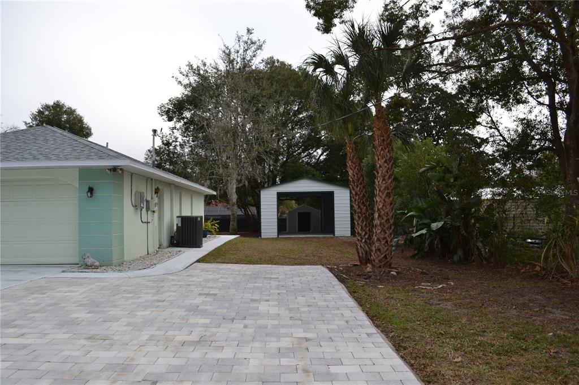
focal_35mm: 27
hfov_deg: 67.4
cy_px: 192
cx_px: 290
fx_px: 434
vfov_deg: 47.9
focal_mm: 18
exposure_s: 1/200
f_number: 5.6
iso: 100
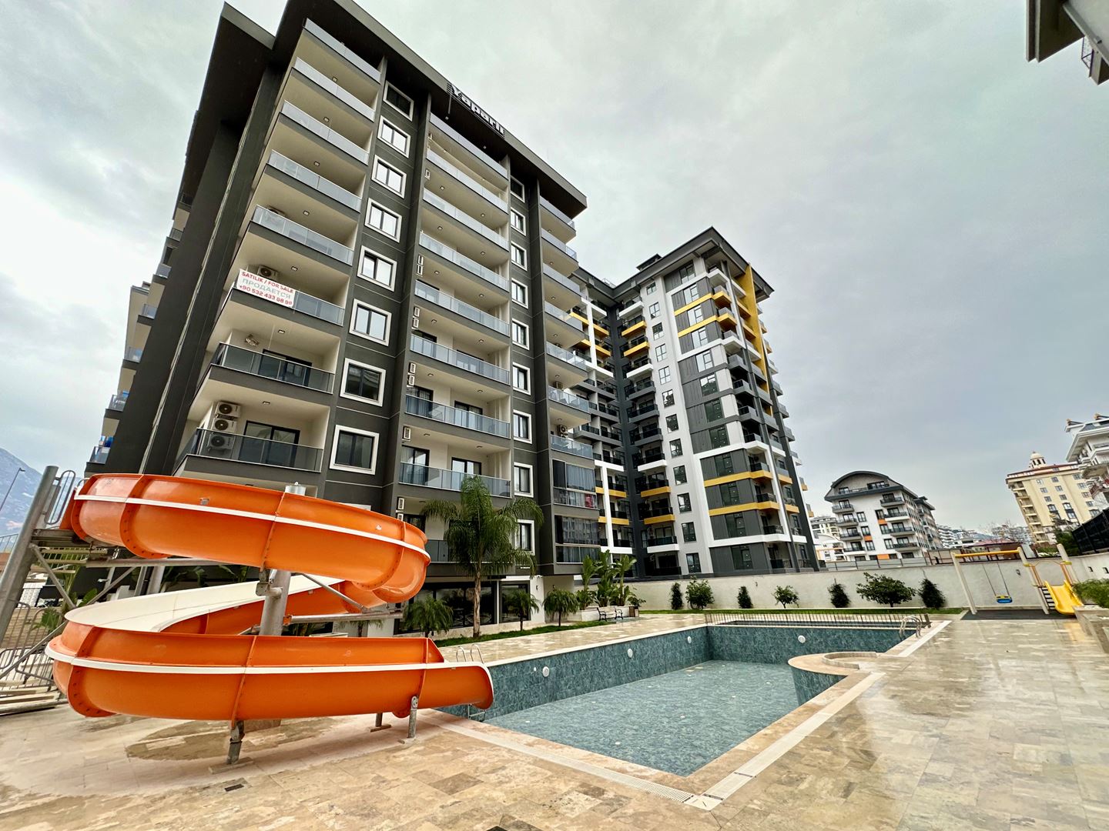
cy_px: 416
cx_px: 554
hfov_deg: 102.1
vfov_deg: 85.7
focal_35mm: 14
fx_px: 449
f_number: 2.2
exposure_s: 1/124
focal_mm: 2.22
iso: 40
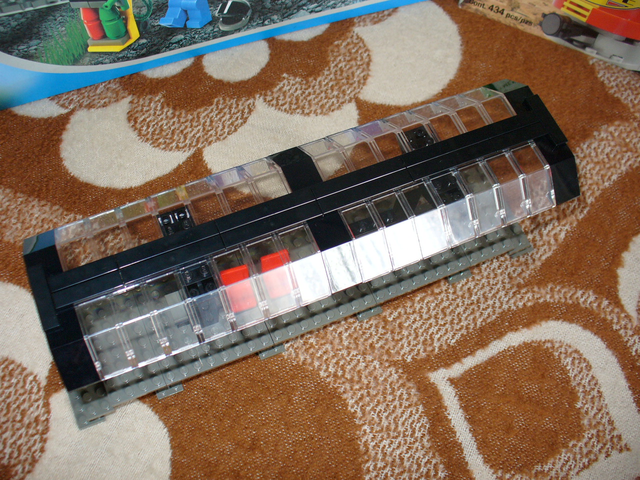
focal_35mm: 37
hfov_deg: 50.1
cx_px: 320
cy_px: 240
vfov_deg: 38.7
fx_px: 684
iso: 100
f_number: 2.8
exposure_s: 1/8
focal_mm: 6.1
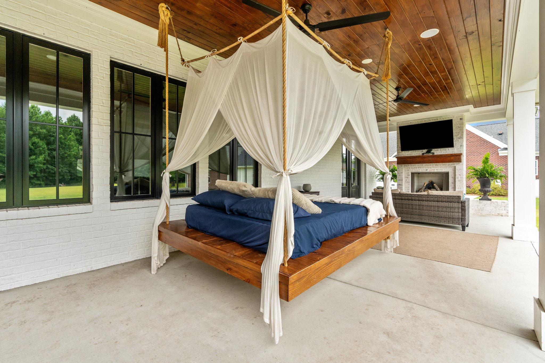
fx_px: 242
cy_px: 182
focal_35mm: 16
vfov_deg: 73.7
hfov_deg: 96.7
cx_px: 272
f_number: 8
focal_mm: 16
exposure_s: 1/320
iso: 640
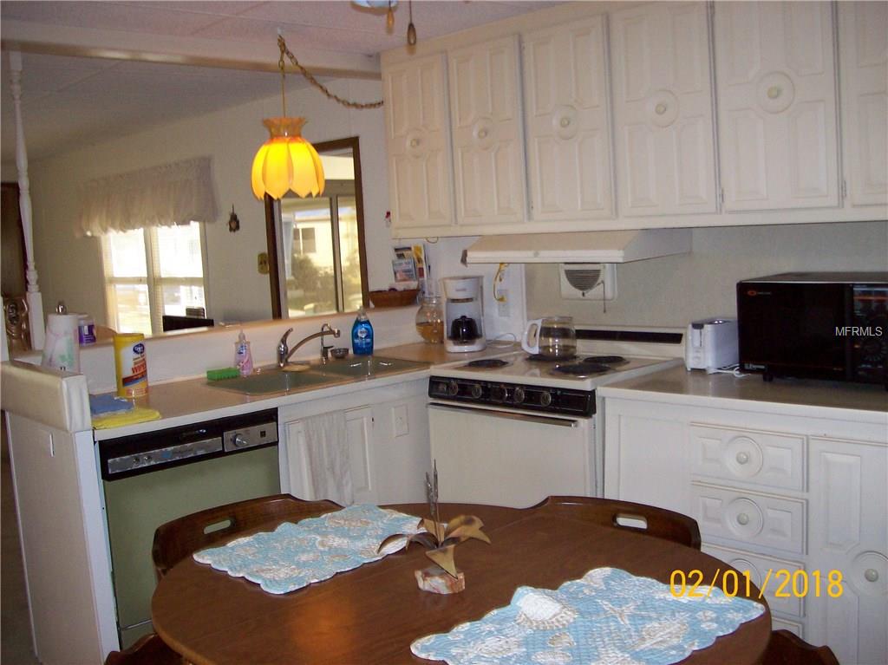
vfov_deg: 39.6
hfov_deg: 51.4
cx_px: 444
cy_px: 332
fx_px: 923
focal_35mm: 36
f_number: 2.7
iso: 140
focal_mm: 6
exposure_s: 1/64
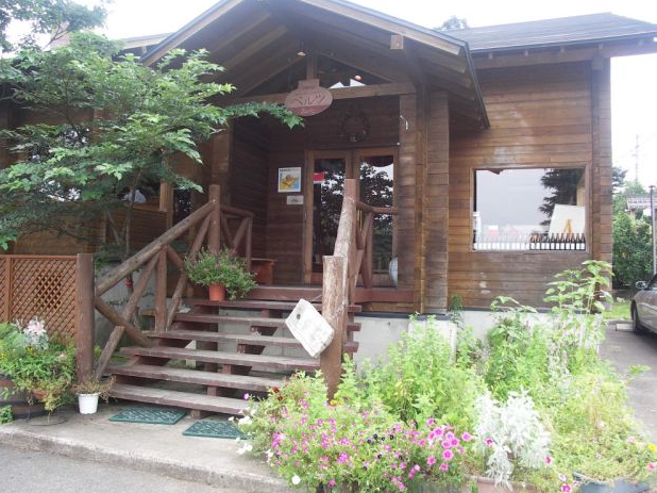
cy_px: 253
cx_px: 321
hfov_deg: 61.7
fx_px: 550
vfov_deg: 48.2
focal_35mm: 29
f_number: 3.5
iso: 100
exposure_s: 1/100
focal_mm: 7.2
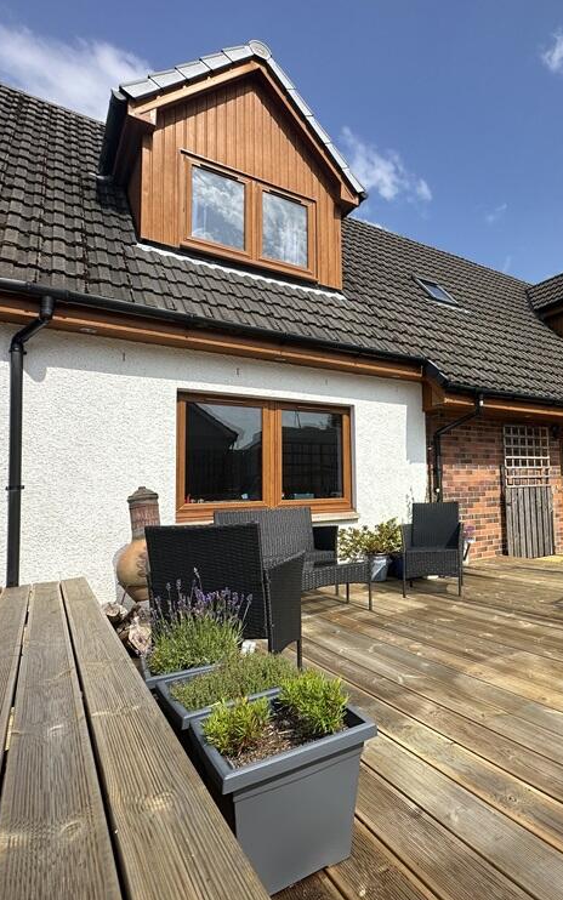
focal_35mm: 20
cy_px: 454
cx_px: 461
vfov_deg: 85.1
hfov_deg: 54.9
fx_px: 491
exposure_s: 1/1887
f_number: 2.2
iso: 50
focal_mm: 2.22
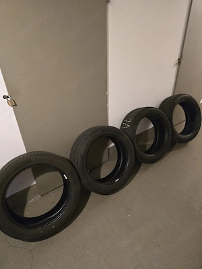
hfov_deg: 58.9
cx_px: 101
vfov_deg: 73.9
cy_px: 134
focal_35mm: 23
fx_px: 179
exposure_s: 1/101
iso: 2000
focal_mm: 6.3
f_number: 1.7
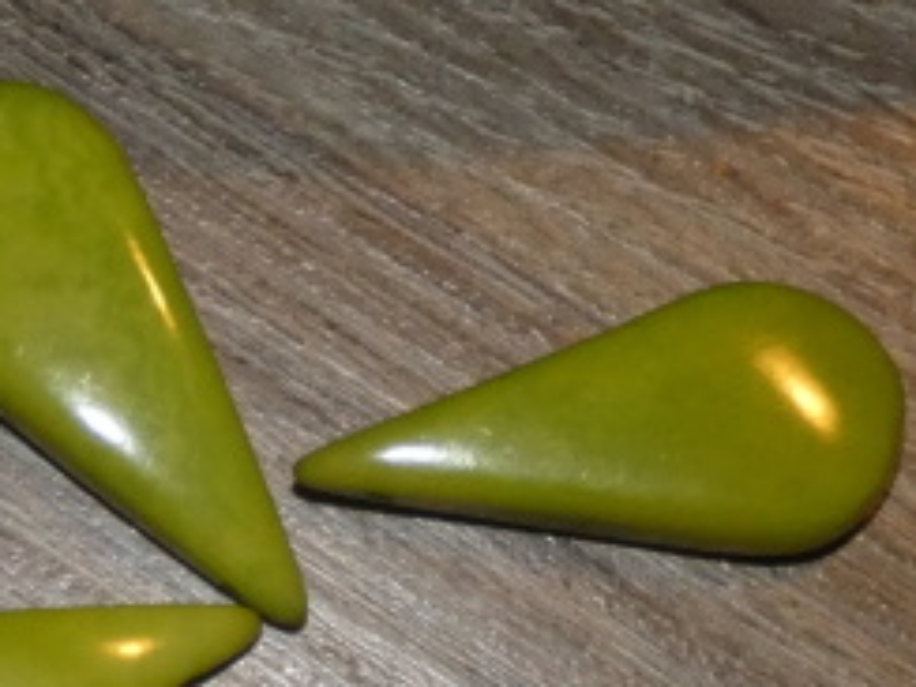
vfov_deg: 12.7
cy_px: 214
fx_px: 3070
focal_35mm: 116
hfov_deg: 16.9
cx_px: 328
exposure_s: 1/125
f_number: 3.9
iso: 400
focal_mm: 9.5
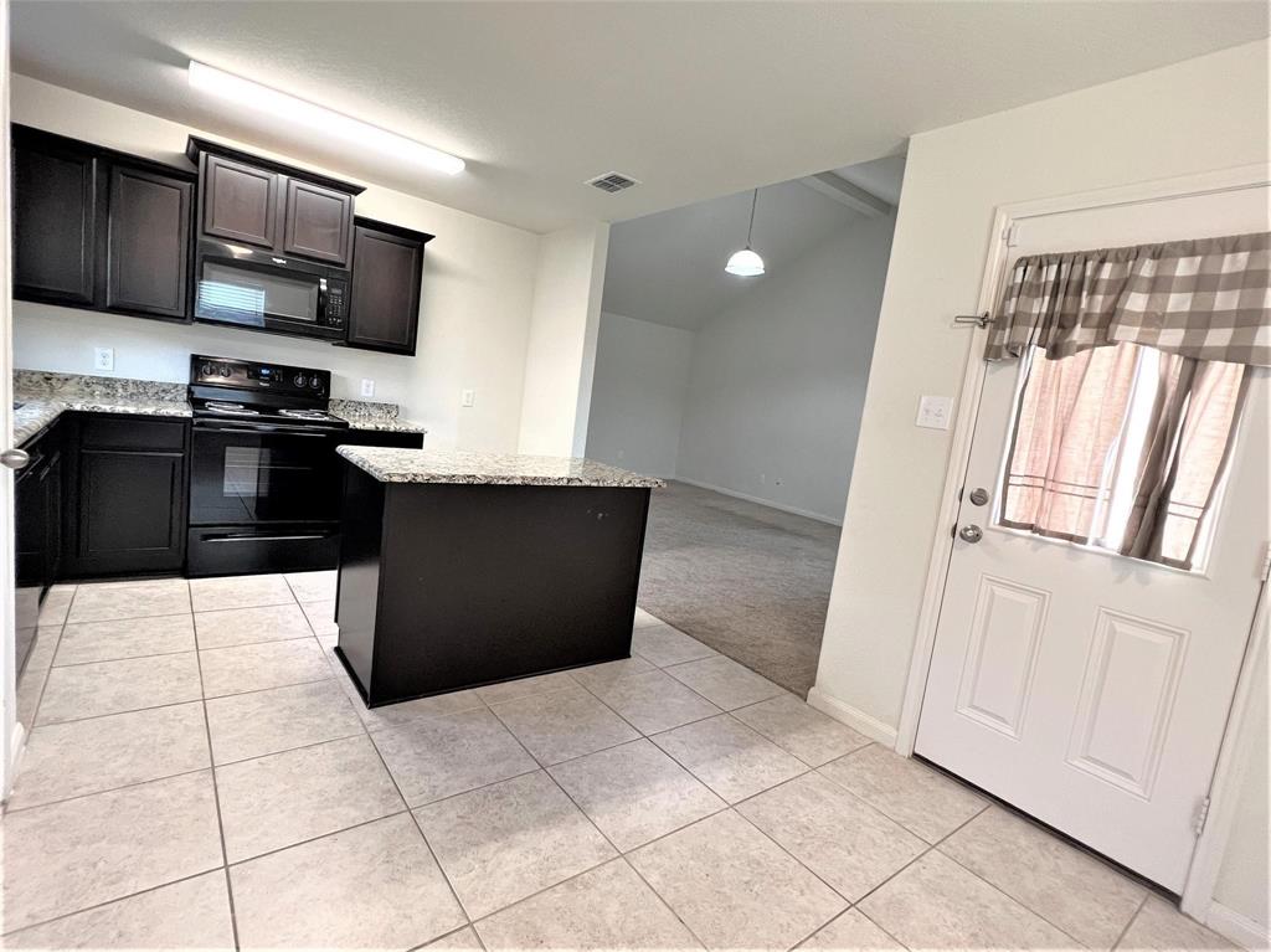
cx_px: 636
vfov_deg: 89.9
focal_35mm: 13
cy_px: 476
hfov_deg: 106.2
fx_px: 477
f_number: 1.8
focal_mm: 1.57
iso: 250
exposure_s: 1/60
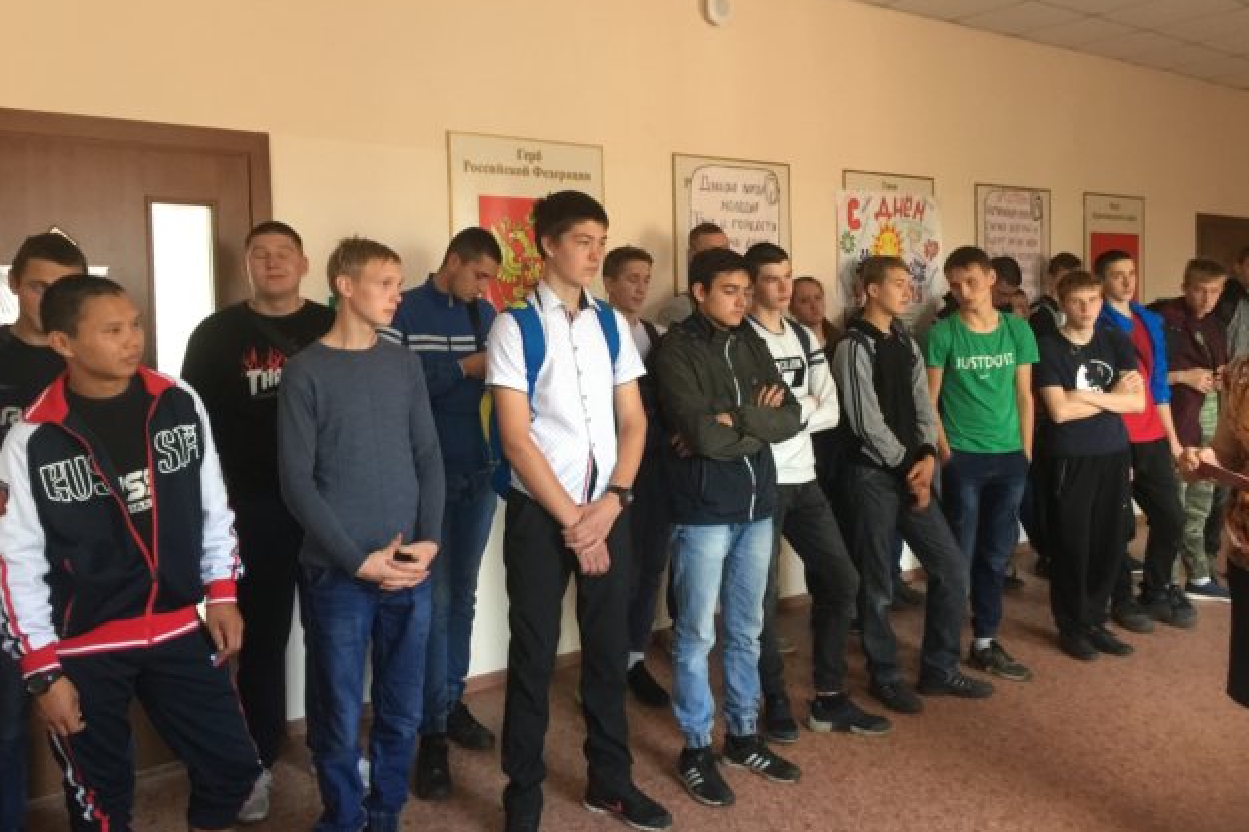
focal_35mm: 31
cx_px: 640
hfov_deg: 60.3
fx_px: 1075
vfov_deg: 42.2
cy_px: 363
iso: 125
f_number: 2.2
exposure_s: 1/10
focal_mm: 4.15
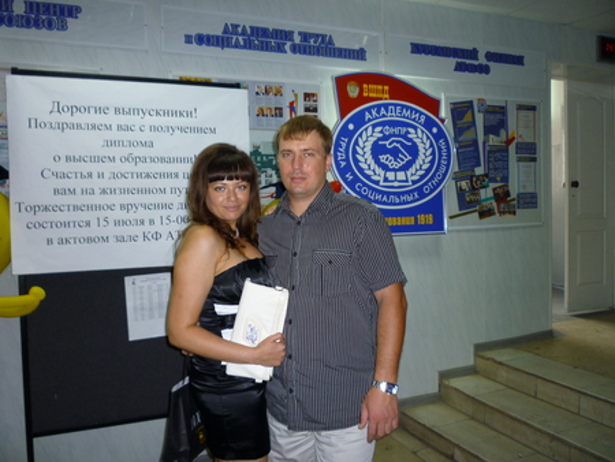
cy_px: 231
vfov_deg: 48.3
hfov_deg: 61.6
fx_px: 515
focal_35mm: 29
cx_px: 308
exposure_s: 1/30
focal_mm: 5.2
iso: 160
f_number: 3.3
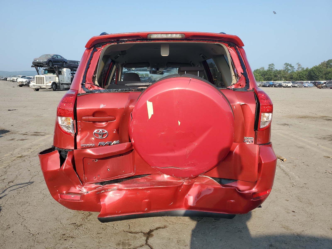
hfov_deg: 67.3
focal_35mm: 26
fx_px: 249
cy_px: 124
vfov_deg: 53.1
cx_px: 166
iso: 50
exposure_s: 1/2000
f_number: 1.5
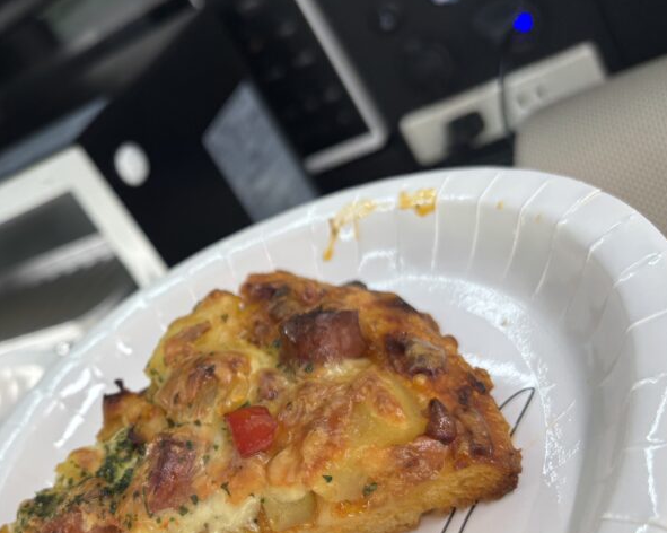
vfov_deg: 34.0
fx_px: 868
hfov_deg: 40.5
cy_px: 332
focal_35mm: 44
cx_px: 142
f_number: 1.6
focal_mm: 5.96
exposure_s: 1/104
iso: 40
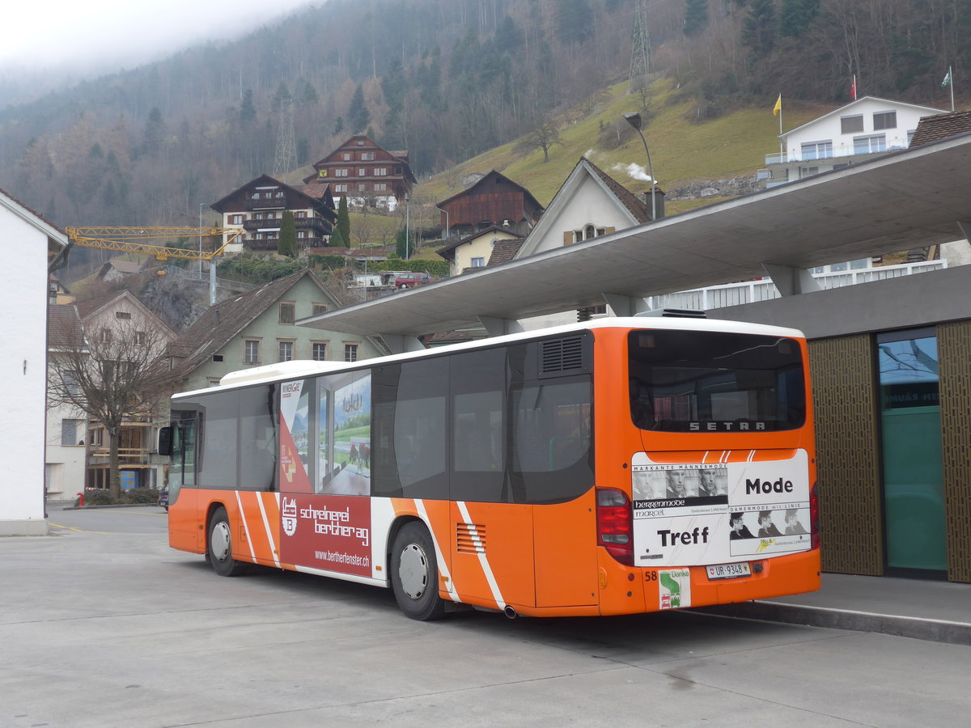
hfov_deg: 45.8
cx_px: 486
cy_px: 364
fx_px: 1150
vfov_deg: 35.1
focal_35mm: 41
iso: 80
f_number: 2.8
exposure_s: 1/160
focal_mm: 8.4
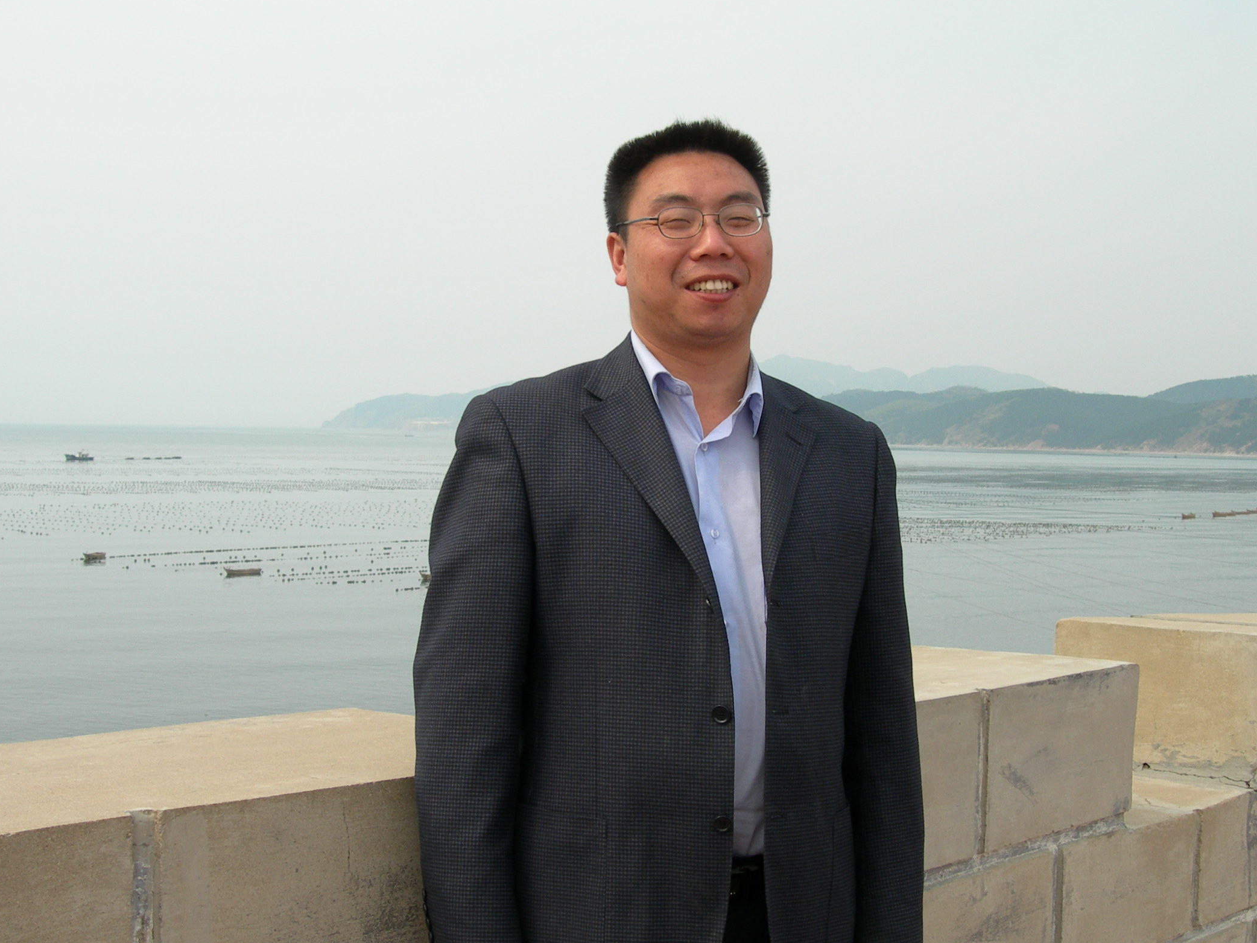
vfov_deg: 28.6
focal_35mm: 51
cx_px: 668
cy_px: 486
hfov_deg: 37.5
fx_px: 1852
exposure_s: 1/320
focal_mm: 8.5
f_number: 4.9
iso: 50
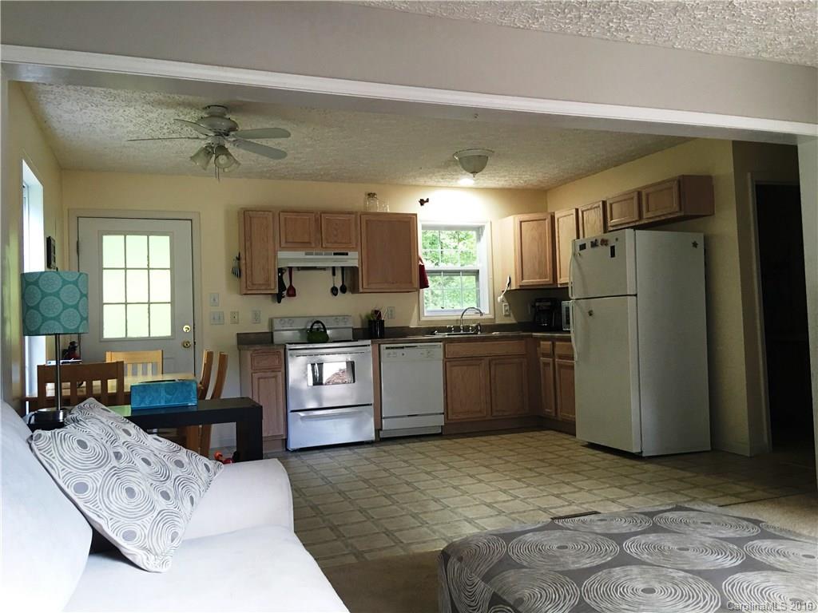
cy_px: 306
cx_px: 409
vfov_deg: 48.2
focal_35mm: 29
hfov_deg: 61.7
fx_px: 685
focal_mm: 4.15
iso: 40
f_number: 2.2
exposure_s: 1/15
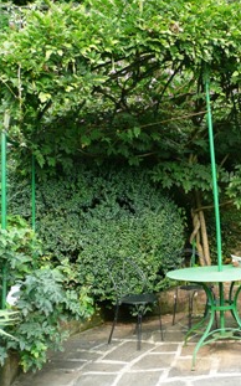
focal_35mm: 49
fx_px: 516
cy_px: 191
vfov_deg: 41.1
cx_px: 245
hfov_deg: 25.0
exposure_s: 1/80
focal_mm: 5.5
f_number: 3.6
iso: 100
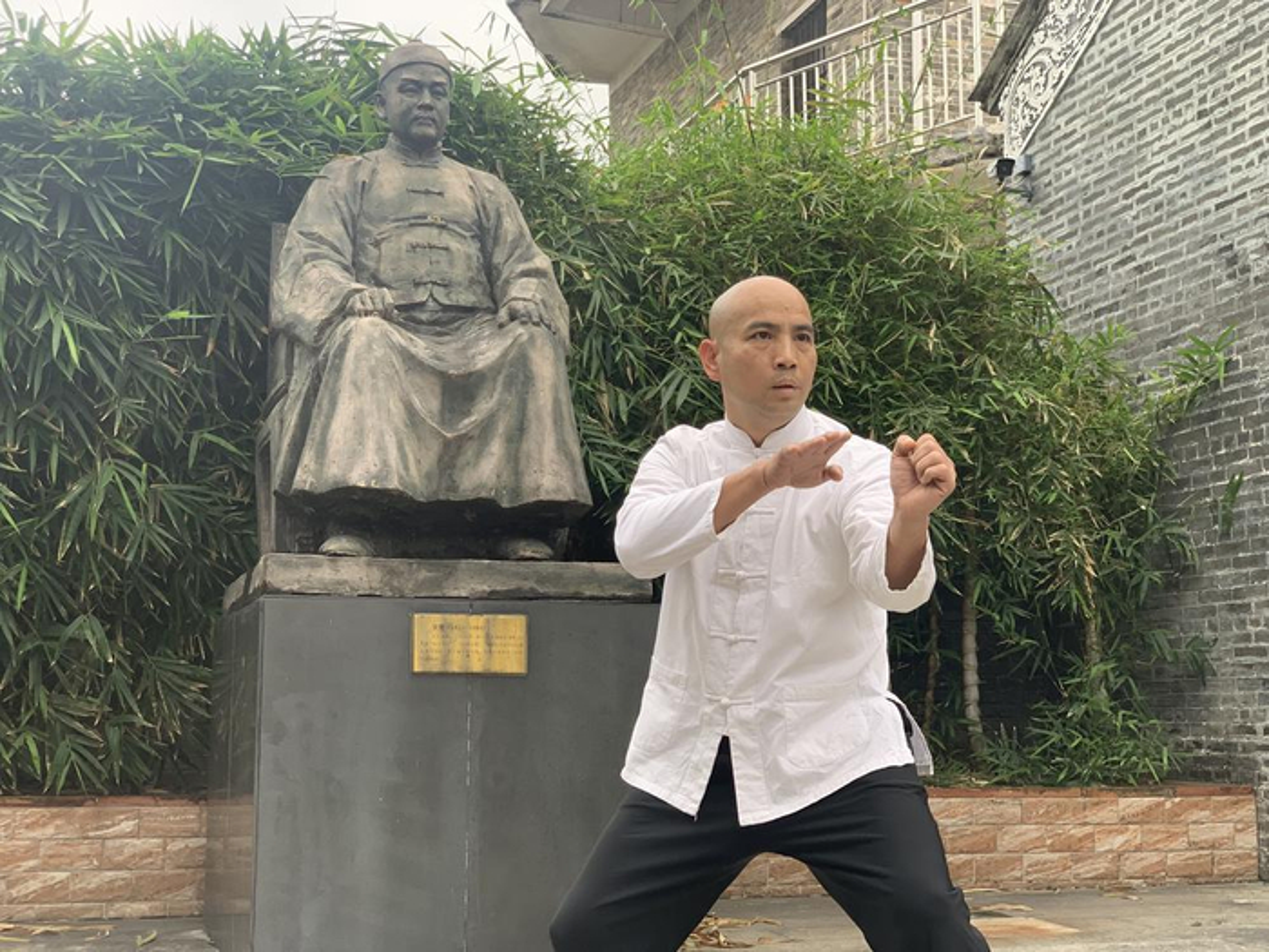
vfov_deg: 28.0
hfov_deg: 36.8
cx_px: 634
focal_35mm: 52
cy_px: 476
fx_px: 1906
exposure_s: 1/122
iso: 40
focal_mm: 6
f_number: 2.4
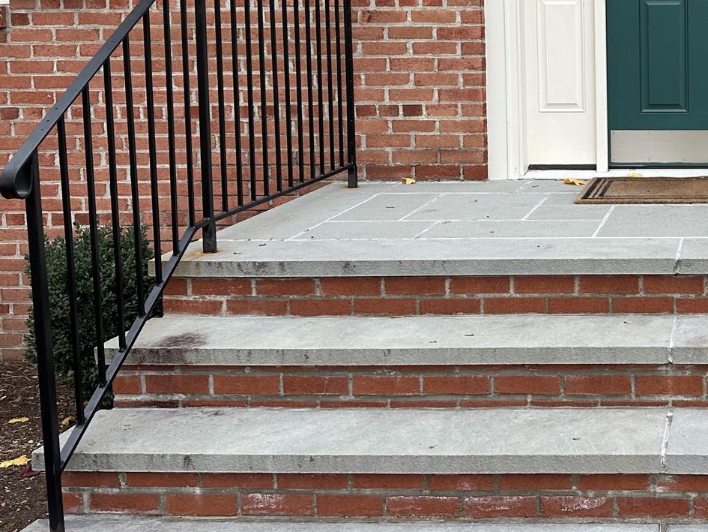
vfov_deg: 27.5
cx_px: 699
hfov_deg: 33.8
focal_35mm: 52
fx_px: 1064
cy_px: 102
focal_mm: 6.86
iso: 80
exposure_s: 1/989
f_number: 1.78
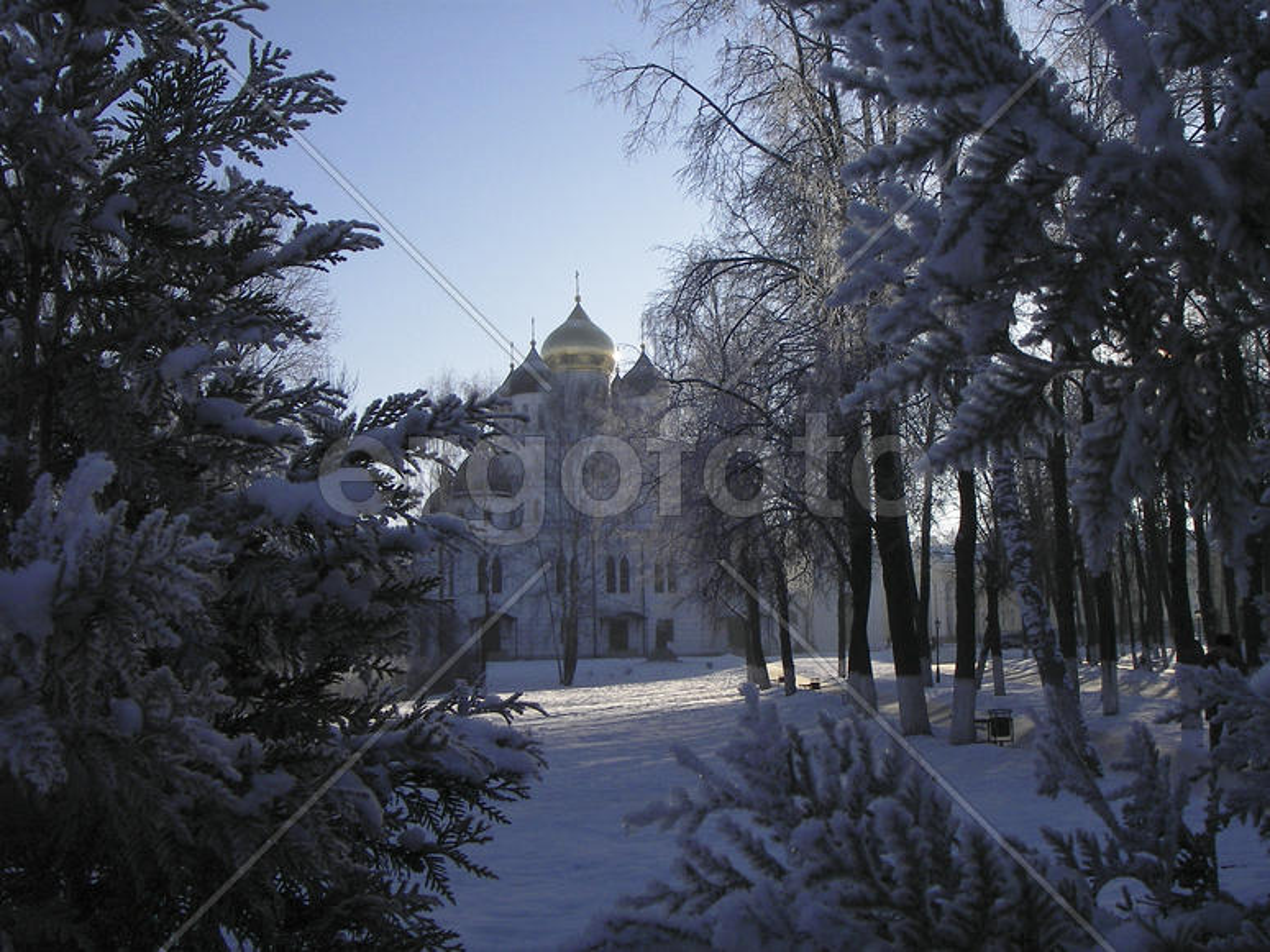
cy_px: 476
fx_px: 1394
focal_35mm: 38
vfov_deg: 37.7
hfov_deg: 49.0
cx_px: 635
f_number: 6.6
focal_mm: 6.3
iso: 50
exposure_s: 1/400
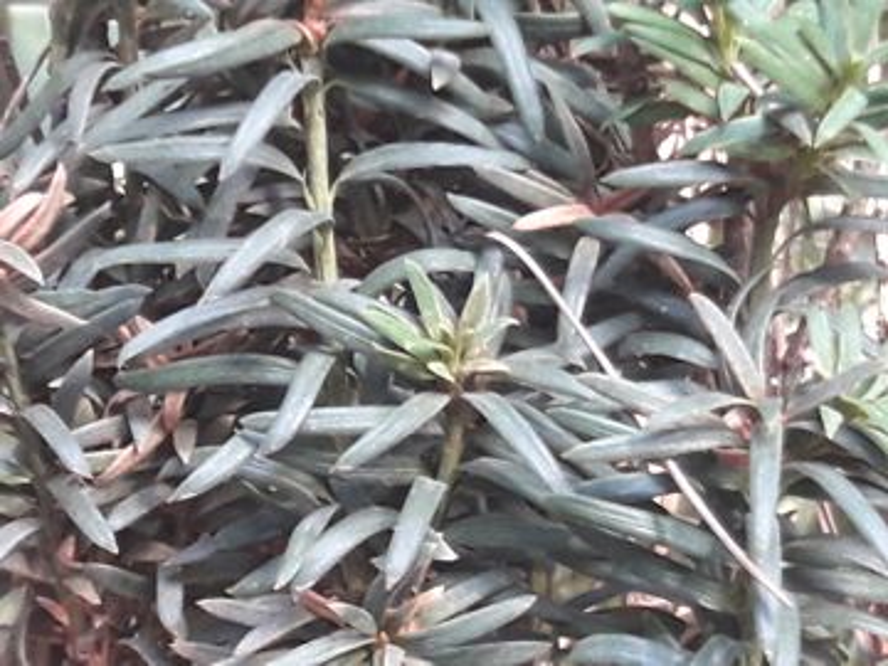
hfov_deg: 63.4
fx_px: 718
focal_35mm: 28
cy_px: 333
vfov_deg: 49.7
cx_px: 444
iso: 100
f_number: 1.9
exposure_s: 1/33
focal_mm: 3.7
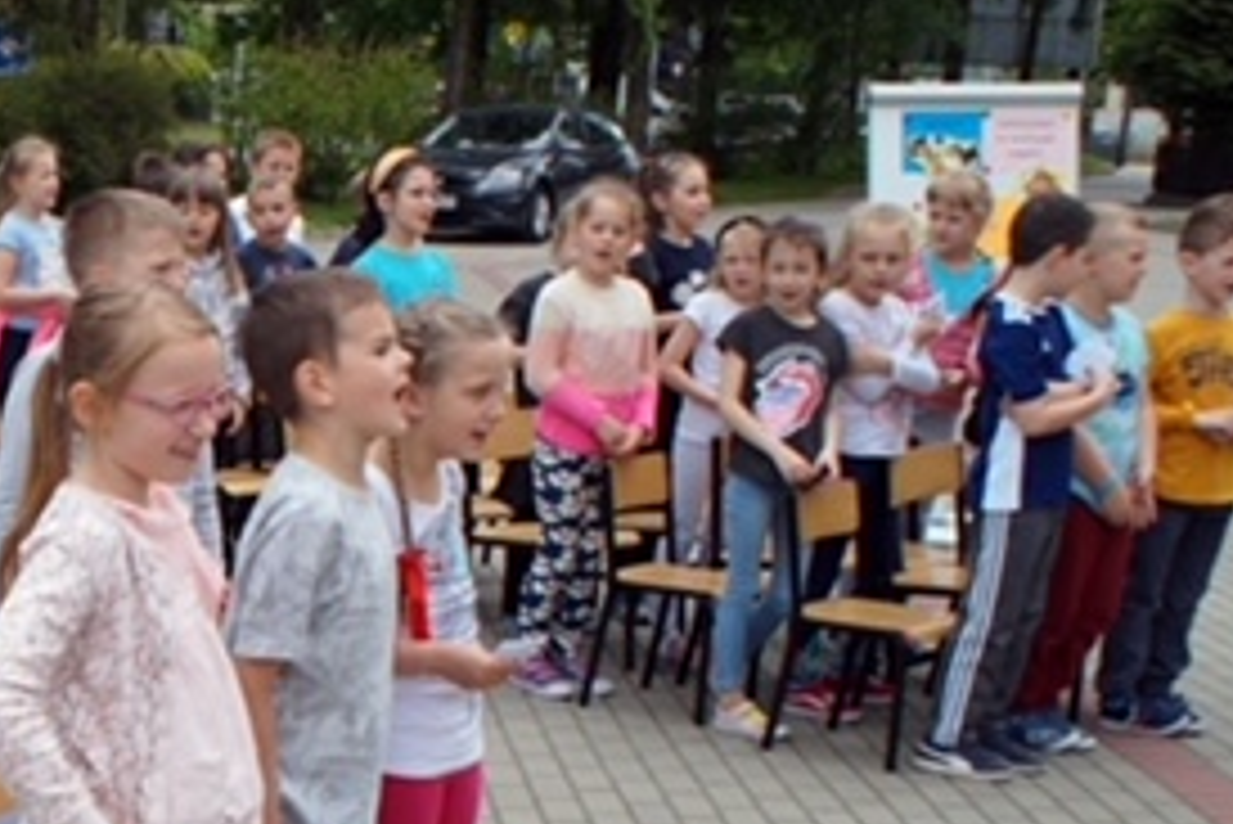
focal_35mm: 70
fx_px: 2399
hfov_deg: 26.2
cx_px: -176
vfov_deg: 19.2
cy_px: 702
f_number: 5.6
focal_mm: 20
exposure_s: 1/320
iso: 100
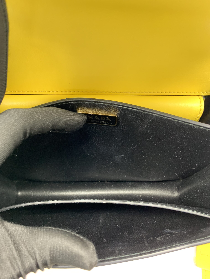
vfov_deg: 65.3
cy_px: 141
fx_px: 218
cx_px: 104
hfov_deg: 51.4
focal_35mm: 27
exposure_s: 1/25
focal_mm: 4.25
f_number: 1.8
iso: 500
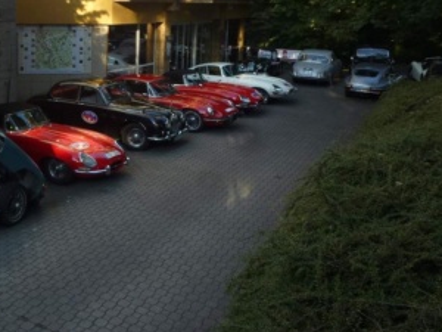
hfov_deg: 44.6
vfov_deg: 34.7
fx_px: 511
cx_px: 90
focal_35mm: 40
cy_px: 61
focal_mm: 4.3
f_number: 4
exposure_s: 1/125
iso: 100
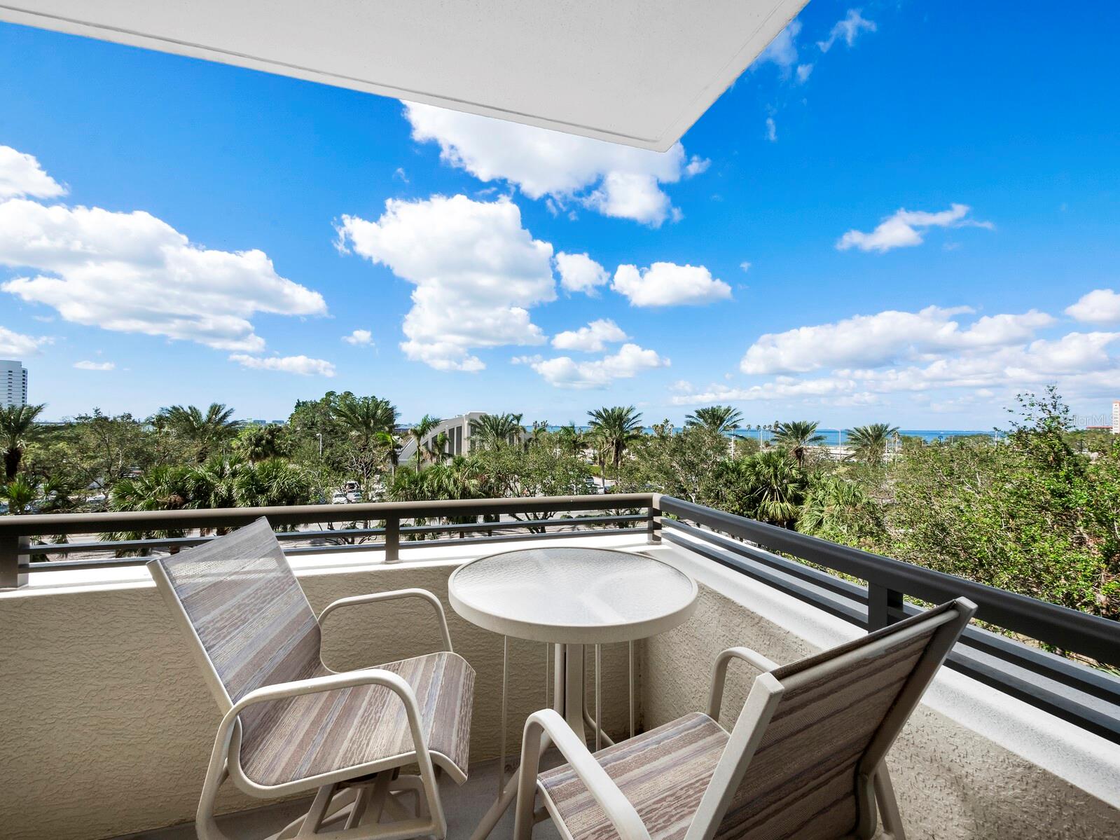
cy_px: 420
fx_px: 453
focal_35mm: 14
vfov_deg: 85.7
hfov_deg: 102.1
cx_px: 560
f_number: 11
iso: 400
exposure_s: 1/100
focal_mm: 7
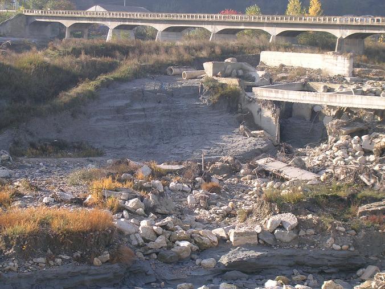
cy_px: 144
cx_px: 192
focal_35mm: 115
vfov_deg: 12.9
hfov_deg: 17.1
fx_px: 1279
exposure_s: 1/134
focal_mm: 17.4
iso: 50
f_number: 4.9
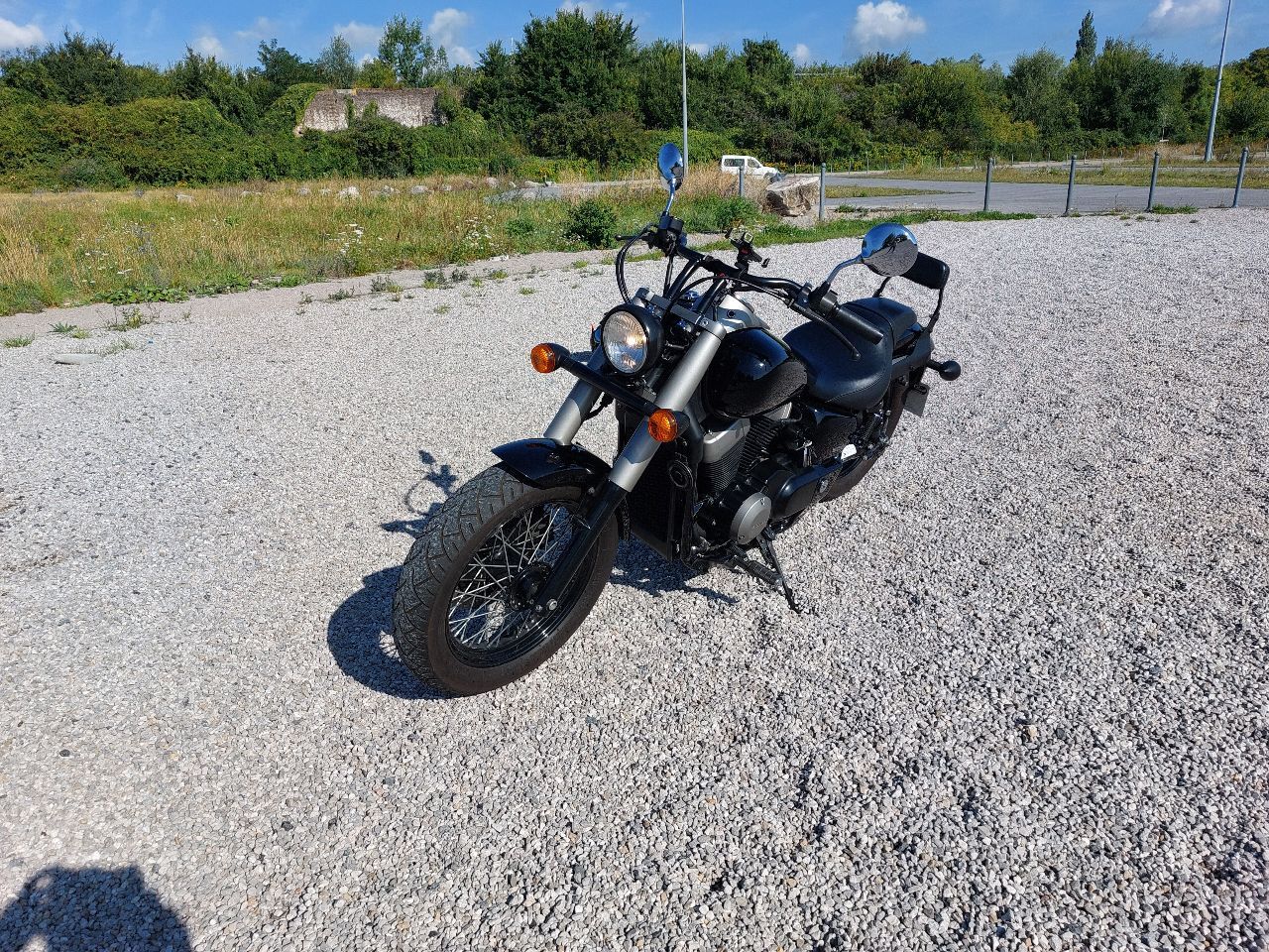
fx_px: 916
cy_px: 476
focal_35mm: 25
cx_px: 634
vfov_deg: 54.9
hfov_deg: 69.4
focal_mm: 5.23
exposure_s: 1/1573
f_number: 1.8
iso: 25
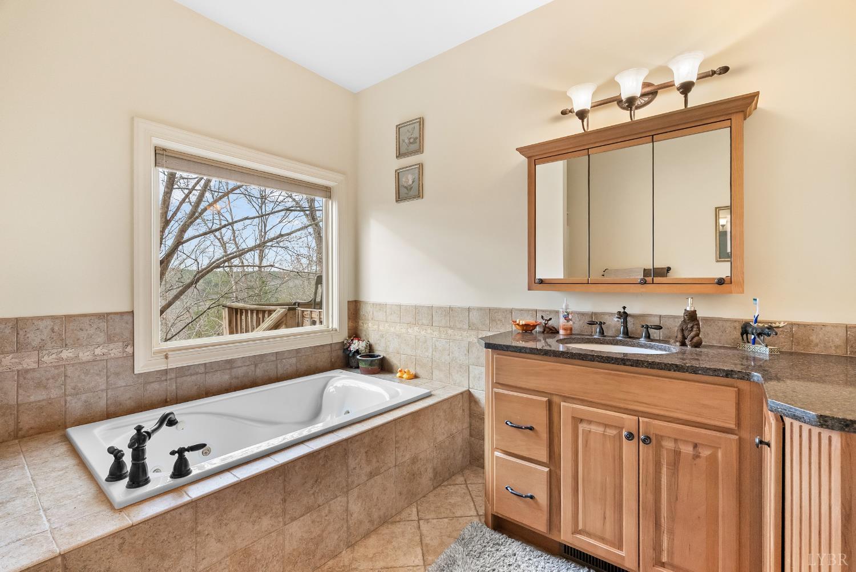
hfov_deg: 96.7
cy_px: 286
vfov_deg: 73.8
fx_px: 381
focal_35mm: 16
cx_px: 428
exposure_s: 1/13
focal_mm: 16
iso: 1250
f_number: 8
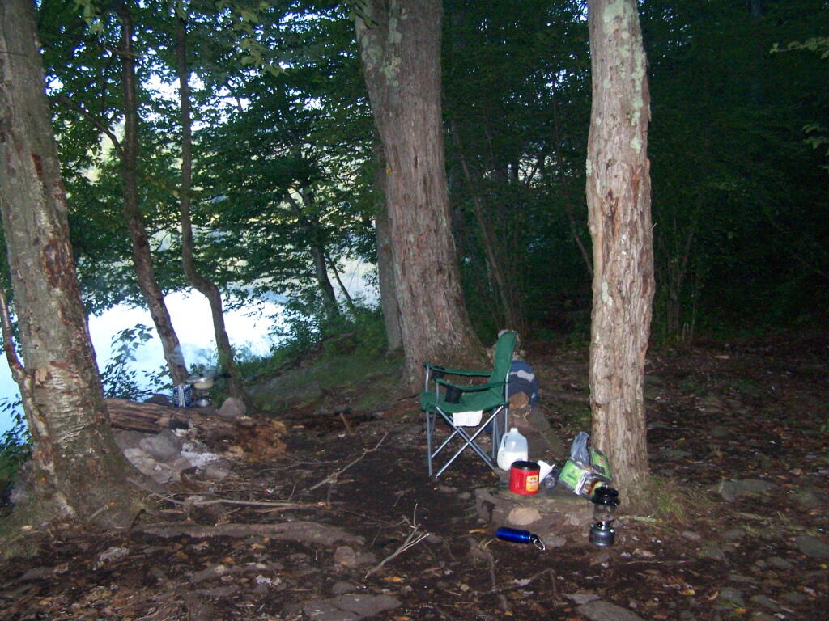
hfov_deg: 49.0
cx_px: 414
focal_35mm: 38
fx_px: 910
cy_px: 310
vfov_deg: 37.7
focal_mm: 6.3
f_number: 2.8
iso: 400
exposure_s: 1/500
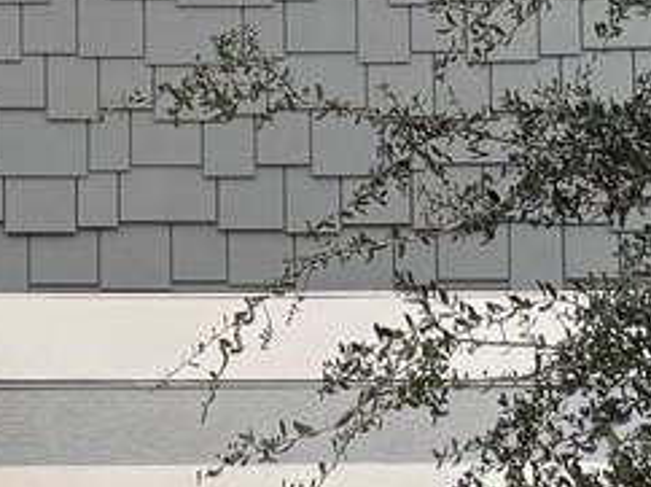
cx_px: 24
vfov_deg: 9.1
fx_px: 2987
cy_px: 667
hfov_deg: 12.3
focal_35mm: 159
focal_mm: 6.76
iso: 160
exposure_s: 1/60
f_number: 1.78
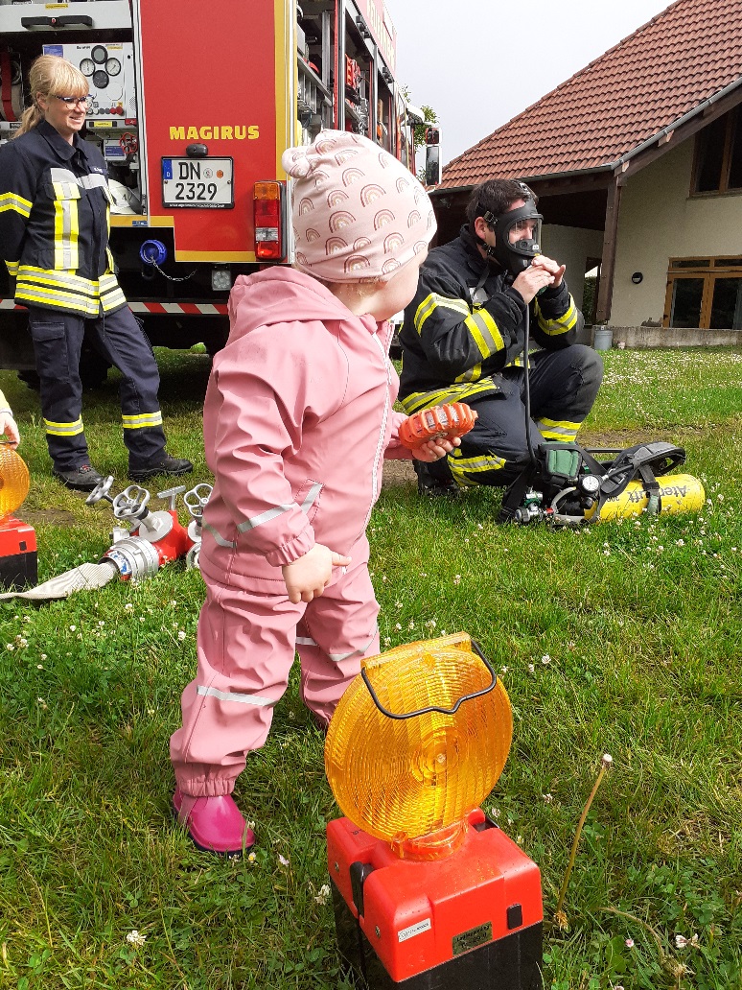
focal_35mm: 27
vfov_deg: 65.3
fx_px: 772
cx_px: 371
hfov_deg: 51.4
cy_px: 495
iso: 40
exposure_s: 1/1072
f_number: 1.9
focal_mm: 3.6
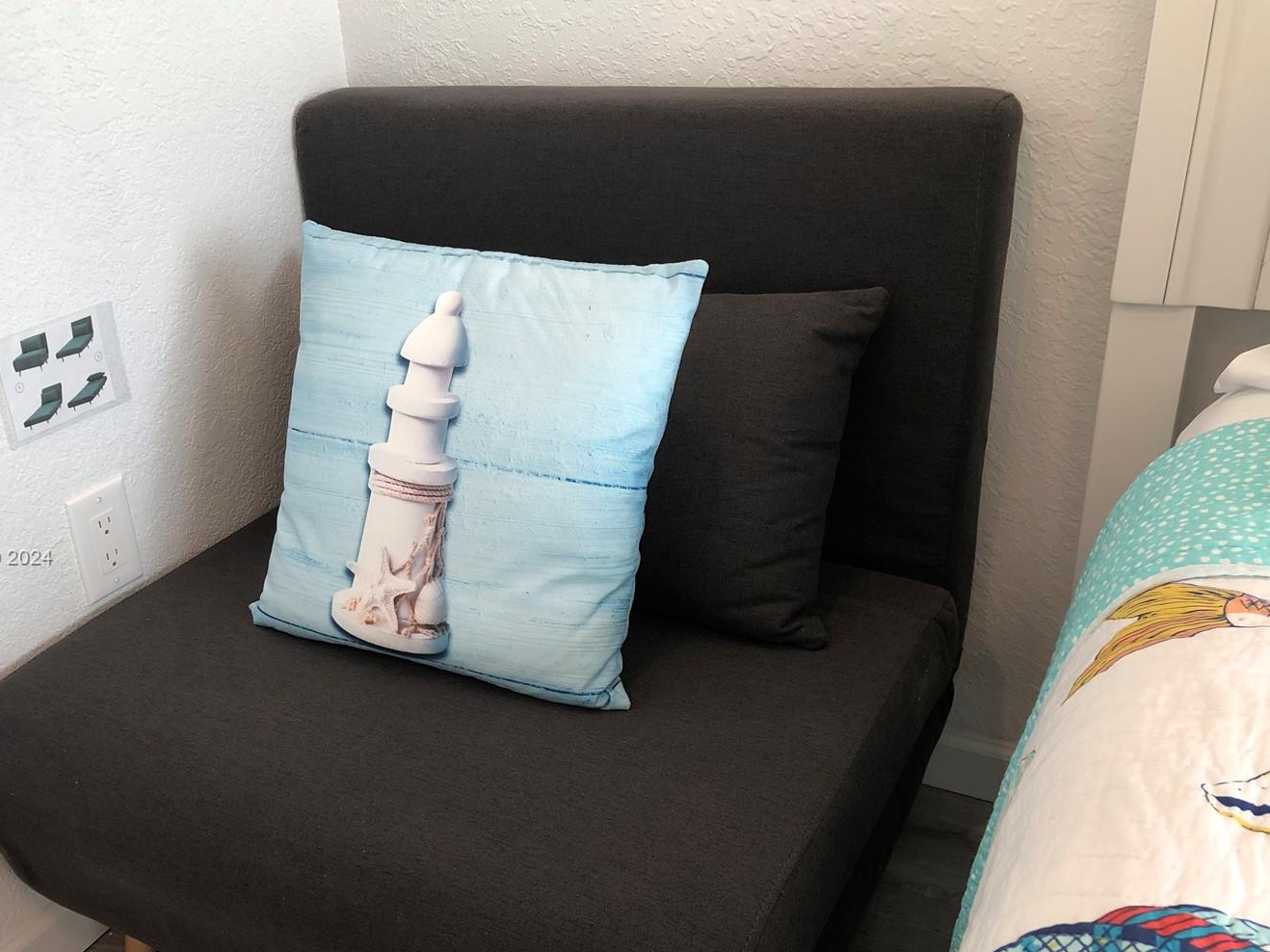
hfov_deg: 53.6
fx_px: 1247
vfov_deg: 41.6
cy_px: 559
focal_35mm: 34
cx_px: 515
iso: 25
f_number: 1.8
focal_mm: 4
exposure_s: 1/40
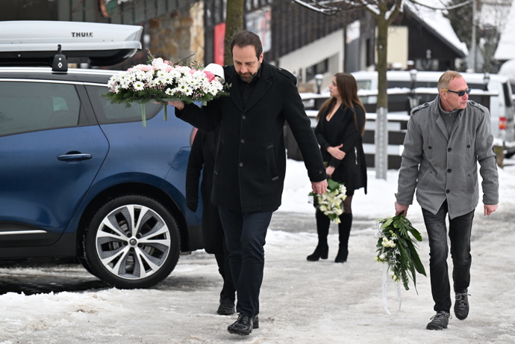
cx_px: 258
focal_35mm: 165
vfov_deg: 8.3
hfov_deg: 12.5
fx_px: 2360
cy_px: 172
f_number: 5
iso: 2500
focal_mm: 165
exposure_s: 1/2000
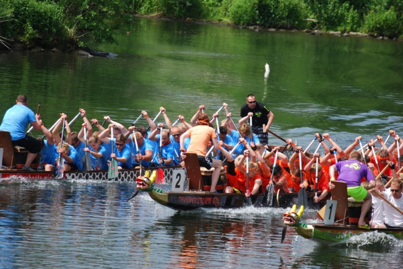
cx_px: 202
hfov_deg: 6.9
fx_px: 3362
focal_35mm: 300
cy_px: 134
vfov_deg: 4.6
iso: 200
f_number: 5.6
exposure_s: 1/800
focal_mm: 200
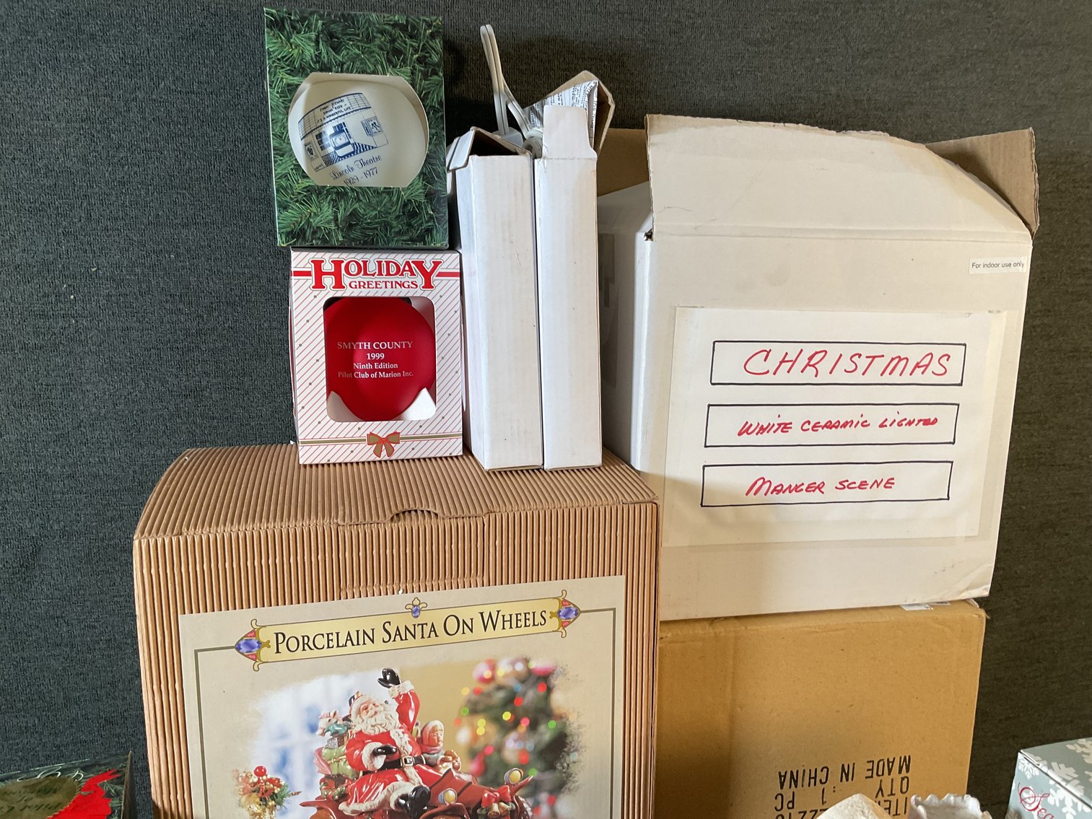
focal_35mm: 29
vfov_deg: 48.2
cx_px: 546
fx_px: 915
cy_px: 410
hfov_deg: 61.7
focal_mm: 3
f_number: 1.8
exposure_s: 1/60
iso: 50
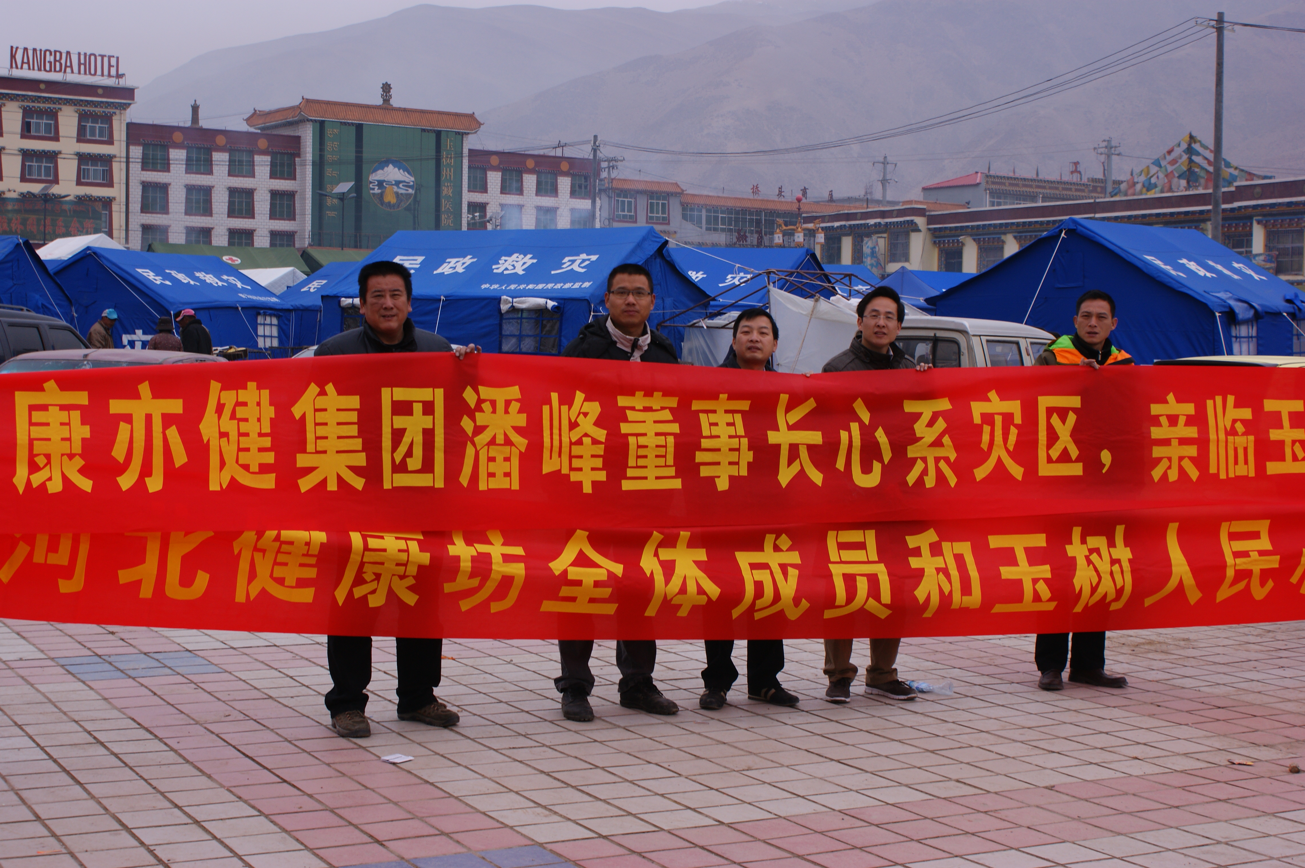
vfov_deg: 25.7
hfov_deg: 37.9
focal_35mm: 52
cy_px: 434
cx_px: 652
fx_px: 1902
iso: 100
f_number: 6.3
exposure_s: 1/100
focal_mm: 35
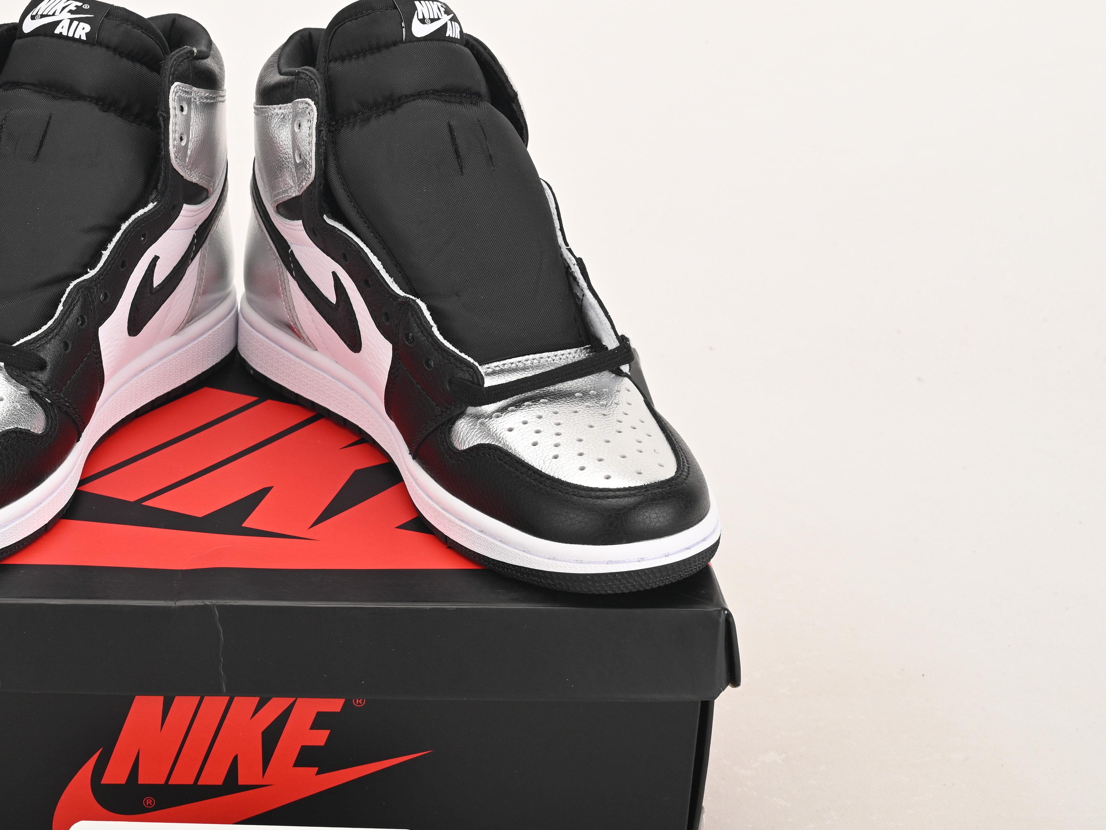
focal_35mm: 78
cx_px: 244
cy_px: 458
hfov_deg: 24.7
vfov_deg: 18.9
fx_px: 2492
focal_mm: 50
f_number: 11
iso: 100
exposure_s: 1/200
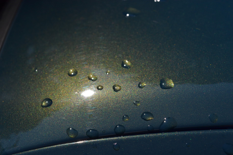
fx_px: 466
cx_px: 116
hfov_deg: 28.1
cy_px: 78
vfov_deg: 18.9
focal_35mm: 72
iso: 100
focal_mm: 48
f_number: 11
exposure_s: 1/500
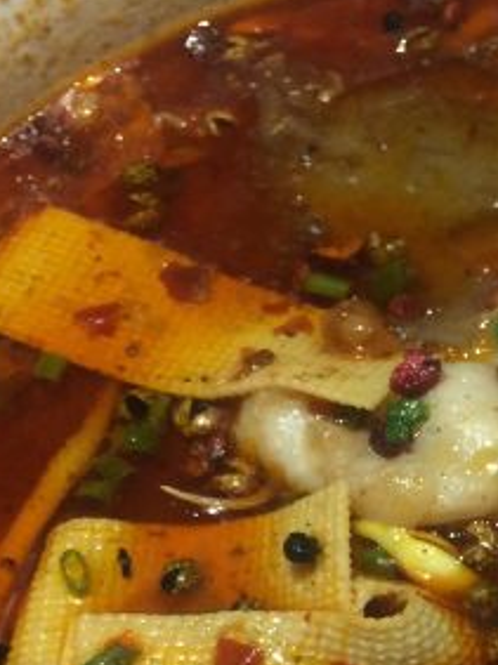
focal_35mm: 72
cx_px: 553
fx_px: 1383
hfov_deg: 19.5
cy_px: 736
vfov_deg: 25.1
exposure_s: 1/30
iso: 32
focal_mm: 4.15
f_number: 2.2
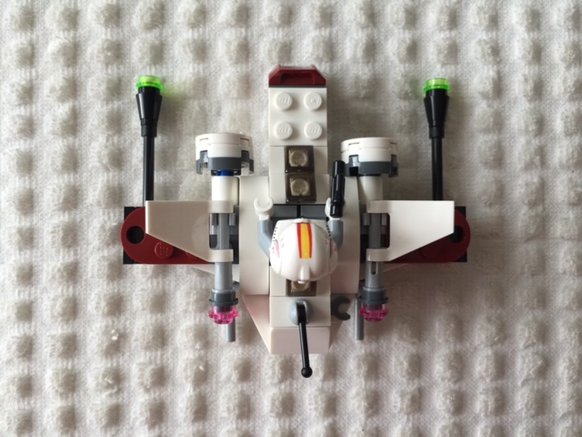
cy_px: 218
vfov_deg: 48.2
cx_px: 291
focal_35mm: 29
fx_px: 488
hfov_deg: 61.7
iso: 40
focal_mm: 4.15
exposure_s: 1/30
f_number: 2.2
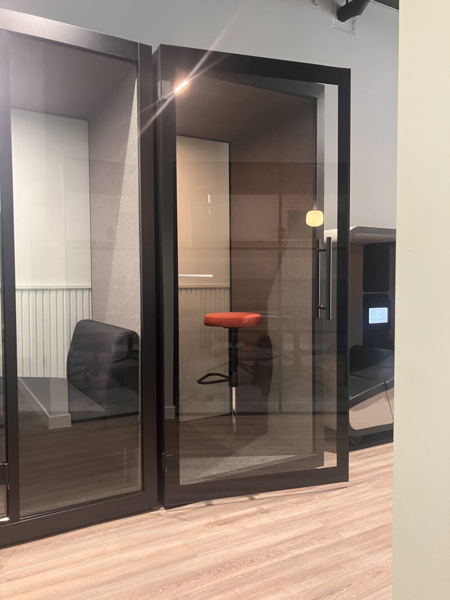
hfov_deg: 49.8
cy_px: 300
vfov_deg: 63.4
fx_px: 485
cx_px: 225
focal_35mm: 28
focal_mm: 3.99
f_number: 1.8
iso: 250
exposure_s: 1/33
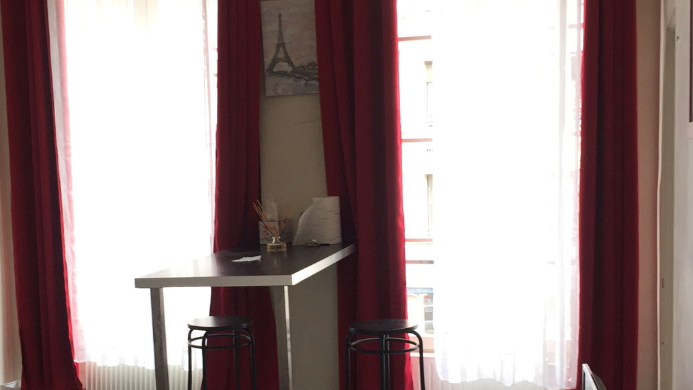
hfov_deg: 42.0
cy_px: 240
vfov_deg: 24.4
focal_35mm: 49
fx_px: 900
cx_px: 293
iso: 100
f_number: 2.2
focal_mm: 4.15
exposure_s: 1/33
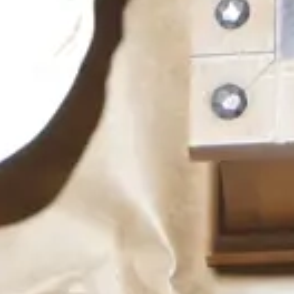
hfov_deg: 7.4
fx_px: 2239
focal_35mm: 233
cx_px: 453
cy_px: -773
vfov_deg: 6.4
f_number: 4
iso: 640
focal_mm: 17
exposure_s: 1/60
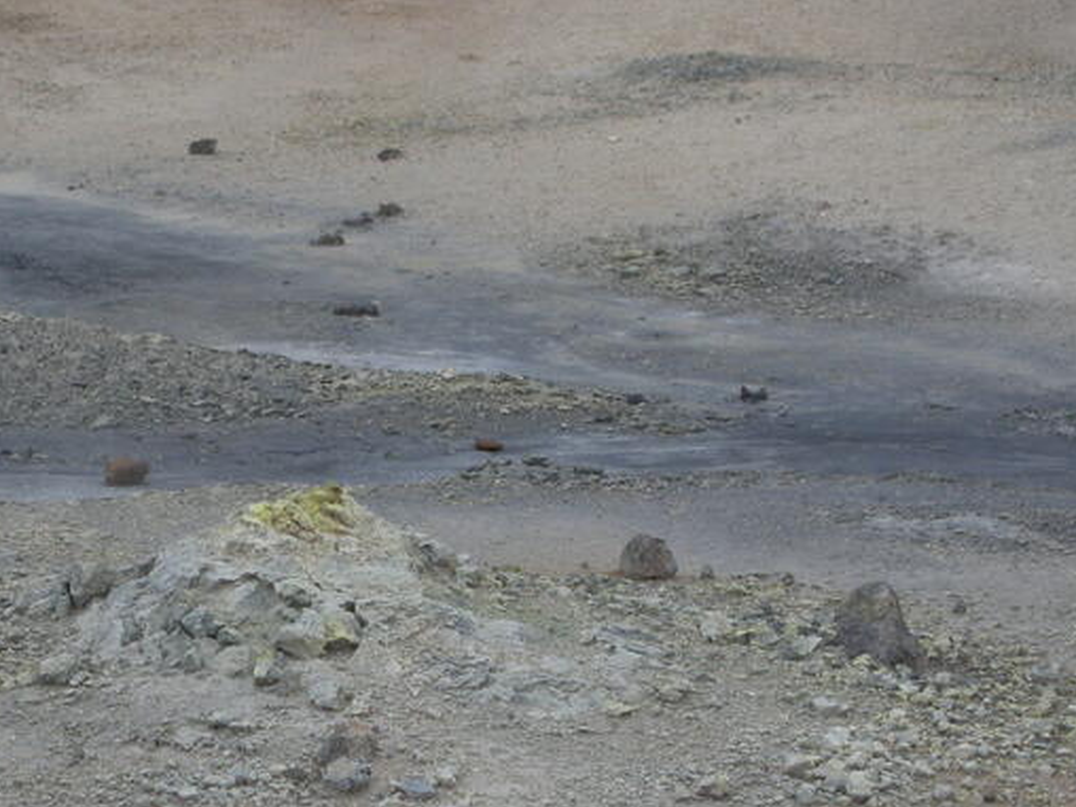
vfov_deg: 6.0
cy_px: 640
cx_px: 354
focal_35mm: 248
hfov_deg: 8.0
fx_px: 7709
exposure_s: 1/260
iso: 100
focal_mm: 26.3
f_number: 5.8
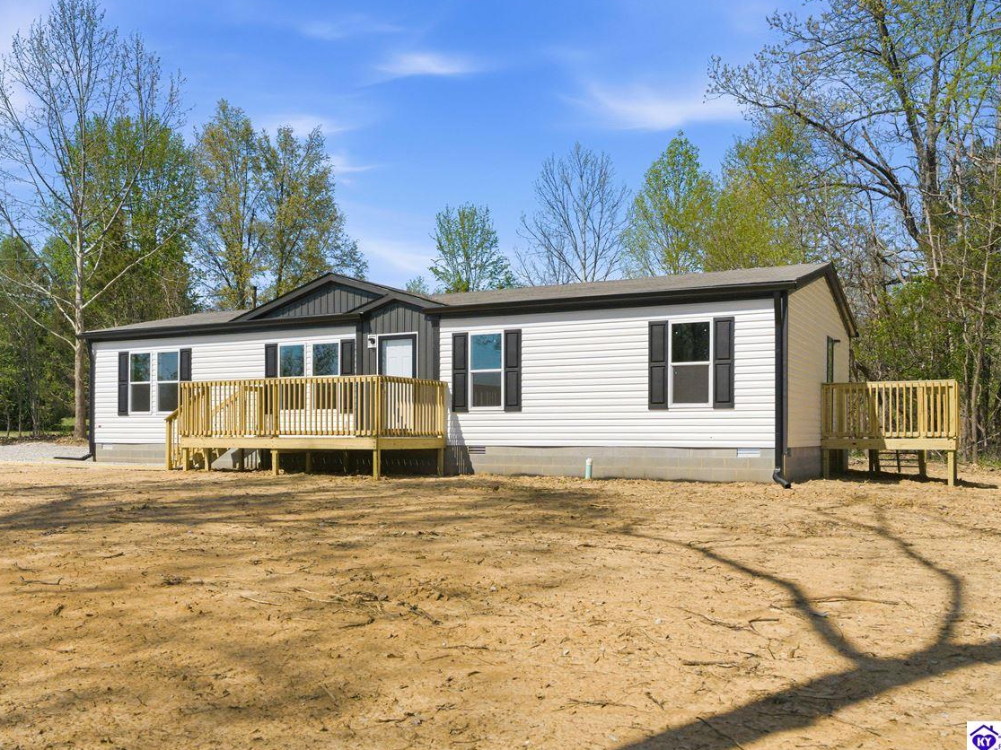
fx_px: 925
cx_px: 464
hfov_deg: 56.8
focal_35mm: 32
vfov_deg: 44.2
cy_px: 375
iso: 1600
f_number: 7.1
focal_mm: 29
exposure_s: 1/8000
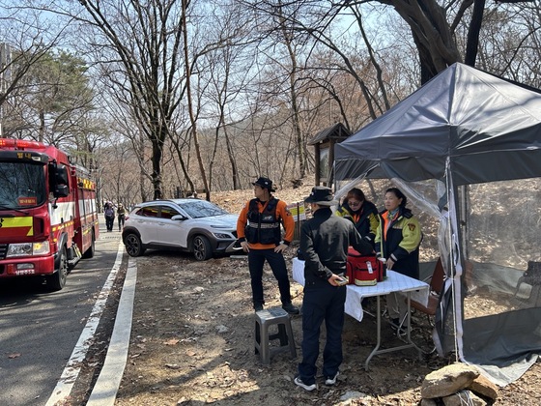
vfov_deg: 53.1
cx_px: 270
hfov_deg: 67.3
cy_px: 203
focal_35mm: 26
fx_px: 406
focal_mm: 5.7
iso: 50
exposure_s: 1/1100
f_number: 1.5
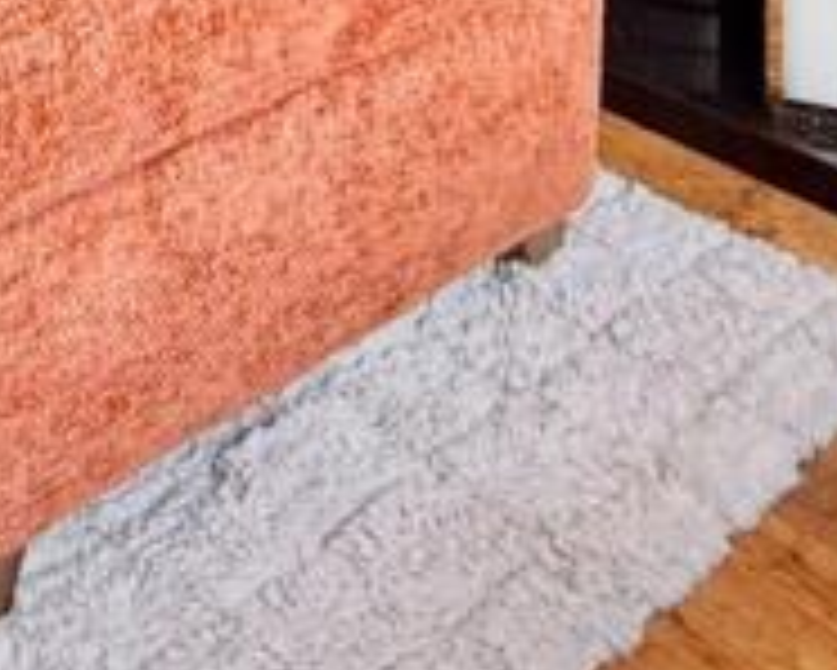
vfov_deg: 15.8
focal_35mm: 75
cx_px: 180
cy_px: -690
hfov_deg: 25.0
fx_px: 1859
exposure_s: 1/100
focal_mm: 2.22
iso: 250
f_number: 2.2
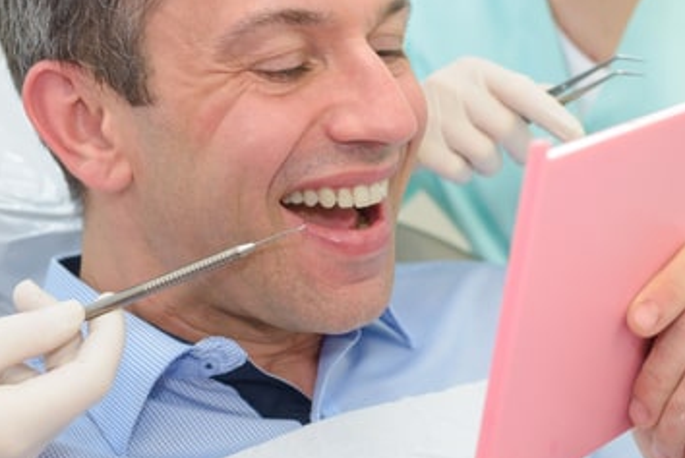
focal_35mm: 79
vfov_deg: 17.3
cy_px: 153
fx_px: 1505
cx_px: 565
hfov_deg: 25.1
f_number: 3.2
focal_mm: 35
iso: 200
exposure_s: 1/100
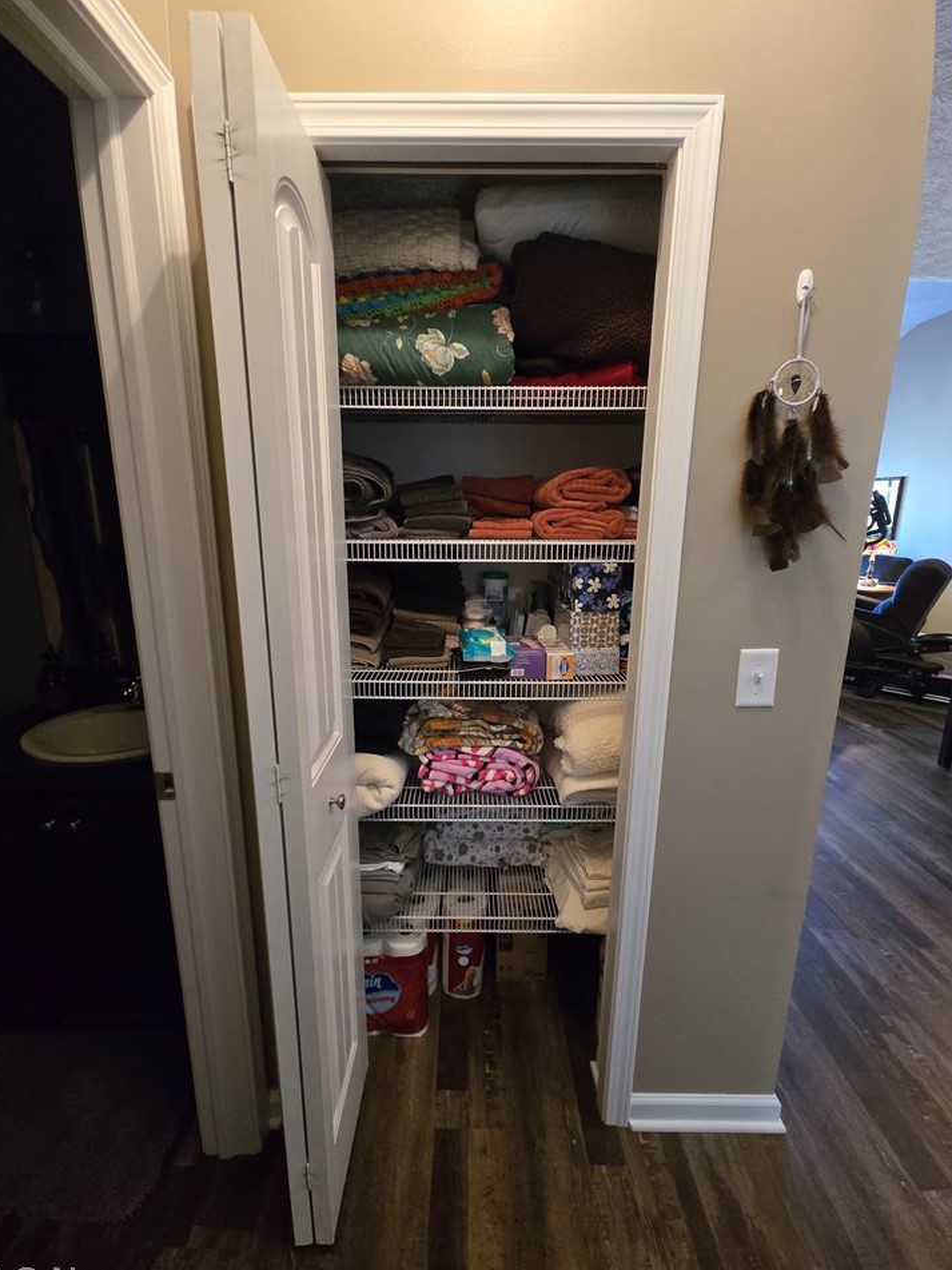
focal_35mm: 14
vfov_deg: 102.1
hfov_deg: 85.6
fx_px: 513
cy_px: 629
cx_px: 462
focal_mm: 2.2
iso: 1000
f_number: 2.2
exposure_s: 1/60.2
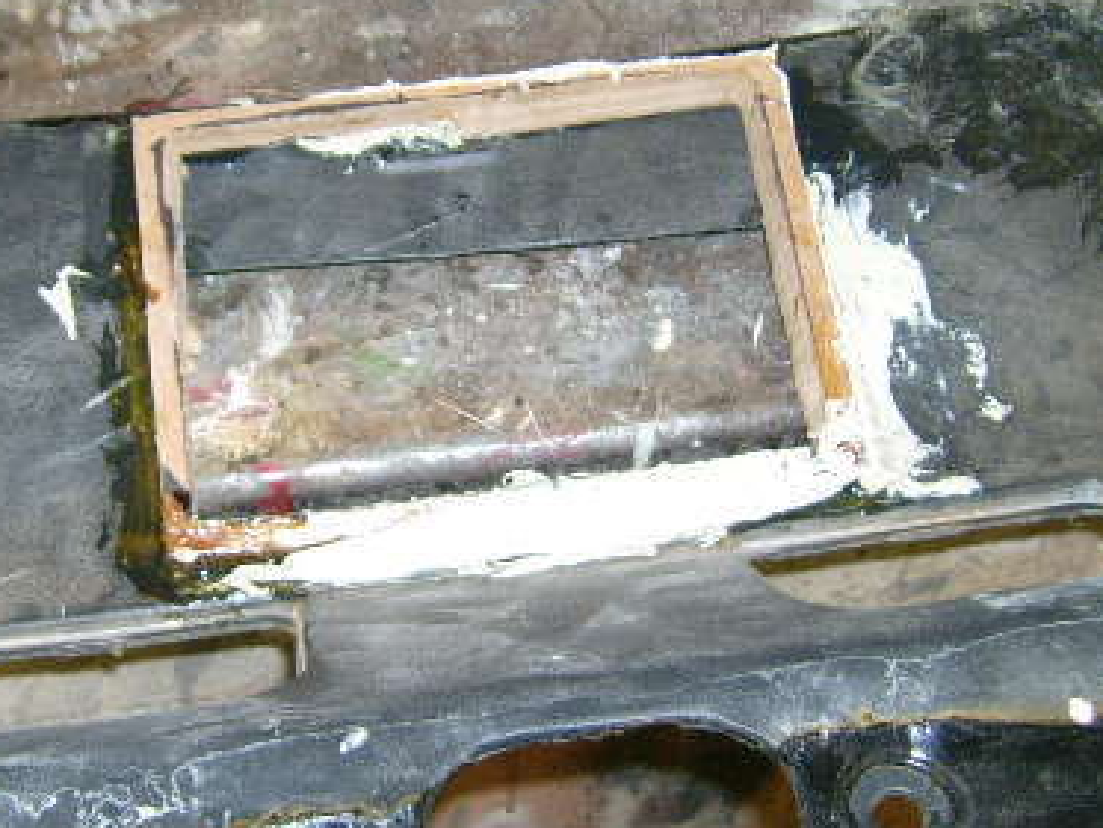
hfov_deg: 32.1
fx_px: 1912
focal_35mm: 60
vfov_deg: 24.4
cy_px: 364
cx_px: 482
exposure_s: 1/60
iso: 100
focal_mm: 5.95
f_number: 2.8
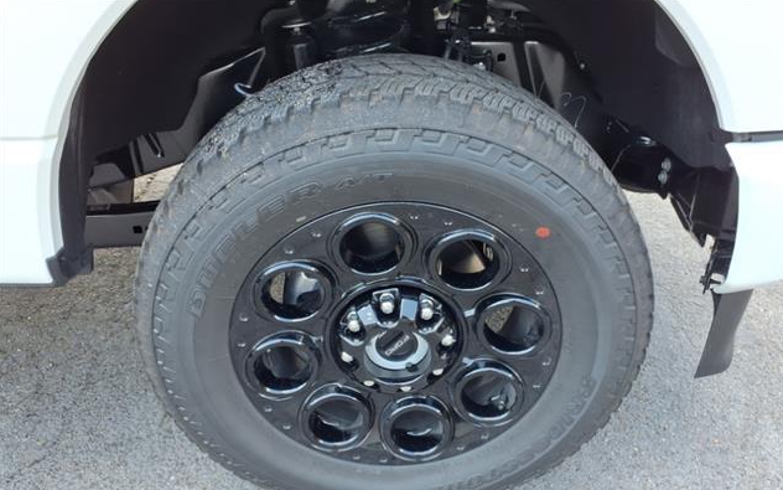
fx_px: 619
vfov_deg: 42.9
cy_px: 293
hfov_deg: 64.6
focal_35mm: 29
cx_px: 394
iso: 40
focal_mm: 3.58
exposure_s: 1/149
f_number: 1.9
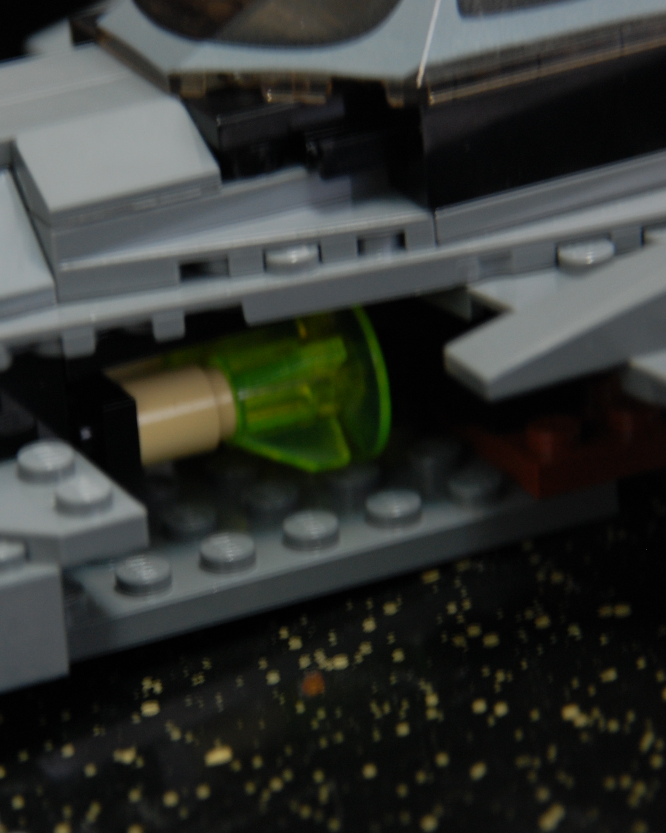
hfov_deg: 3.7
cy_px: 416
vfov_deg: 4.6
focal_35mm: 424
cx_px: 245
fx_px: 10446
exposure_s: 1/2.5
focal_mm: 200
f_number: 7.1
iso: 400
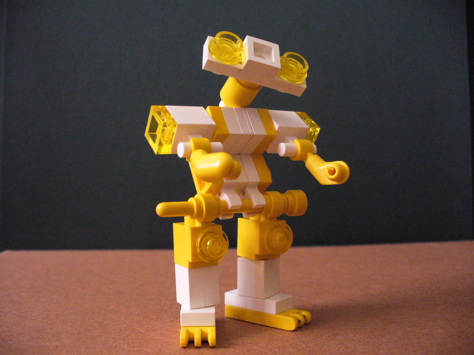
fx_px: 507
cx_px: 237
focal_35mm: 37
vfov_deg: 38.7
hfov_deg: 50.1
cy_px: 178
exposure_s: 1/30
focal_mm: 6.1
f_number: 2.8
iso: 400
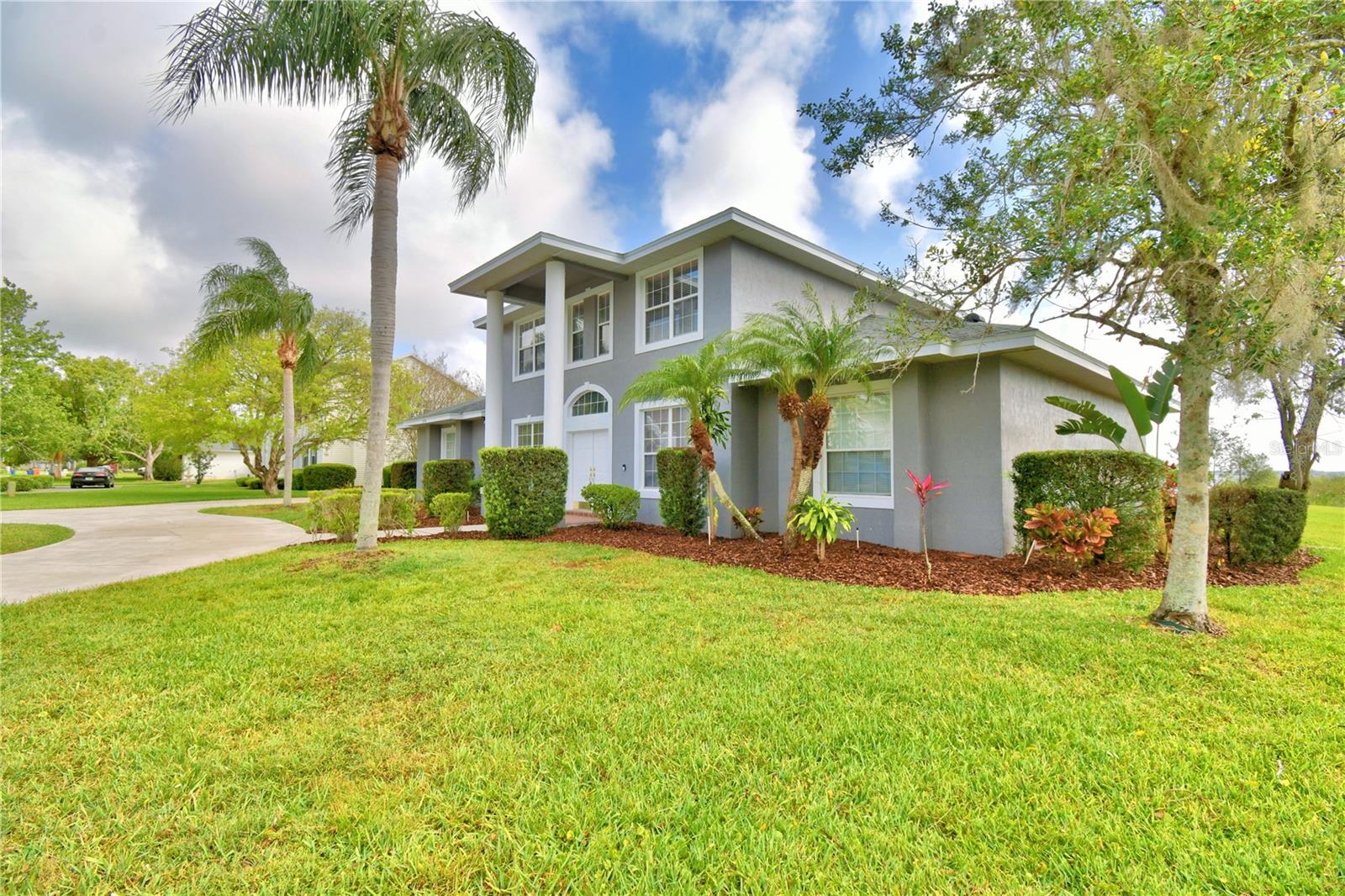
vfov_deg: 77.3
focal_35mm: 15
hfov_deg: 100.4
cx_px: 672
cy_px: 448
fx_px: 560
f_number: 8
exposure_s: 1/250
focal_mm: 10
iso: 100
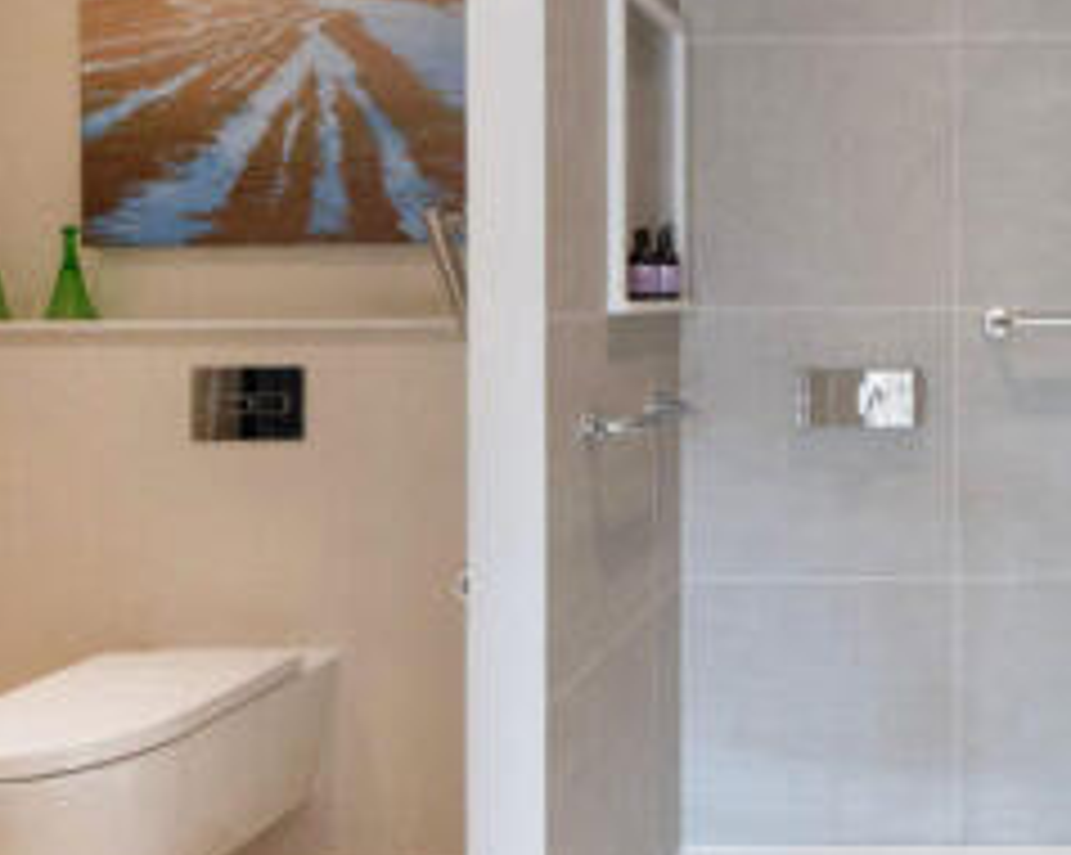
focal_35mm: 31
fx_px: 982
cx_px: 1037
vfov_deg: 46.3
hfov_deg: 48.5
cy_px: 281
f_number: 8
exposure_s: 1/15
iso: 400
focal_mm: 12
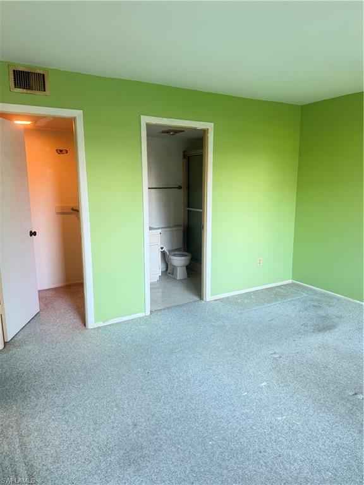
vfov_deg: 71.6
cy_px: 242
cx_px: 182
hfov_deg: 56.8
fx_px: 336
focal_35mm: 24
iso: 400
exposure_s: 1/60
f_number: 1.78
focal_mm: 6.76
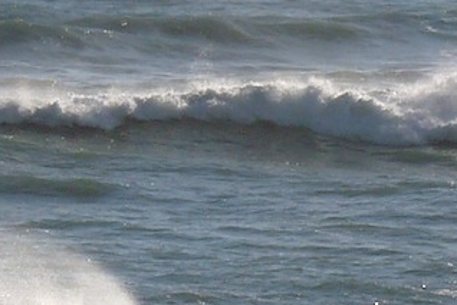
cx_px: -237
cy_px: 617
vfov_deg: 2.8
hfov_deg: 4.2
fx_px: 6271
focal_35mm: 494
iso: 100
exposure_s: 1/640
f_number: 8
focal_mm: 18.7
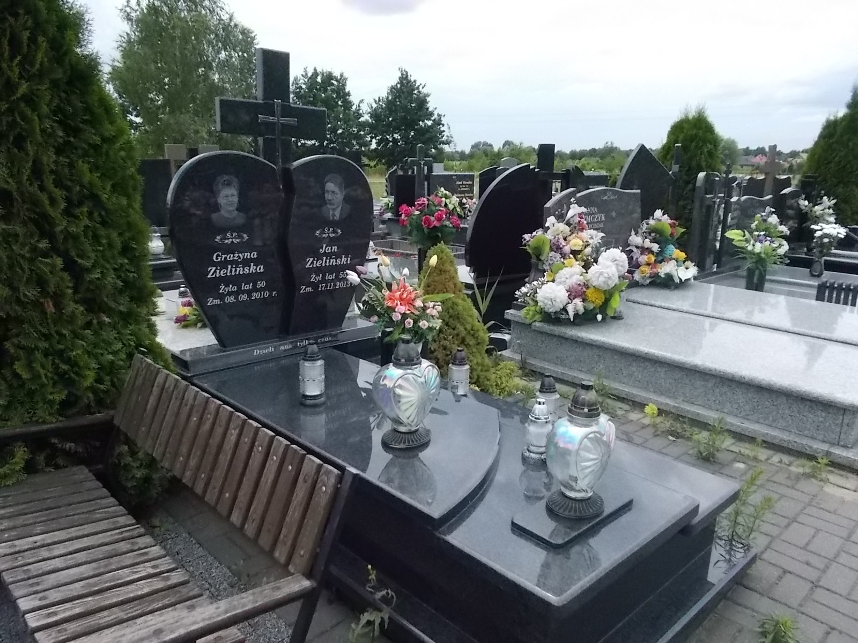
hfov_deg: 67.3
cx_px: 429
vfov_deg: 53.1
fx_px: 644
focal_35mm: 26
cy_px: 322
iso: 400
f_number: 8
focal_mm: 4.6
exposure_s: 1/500
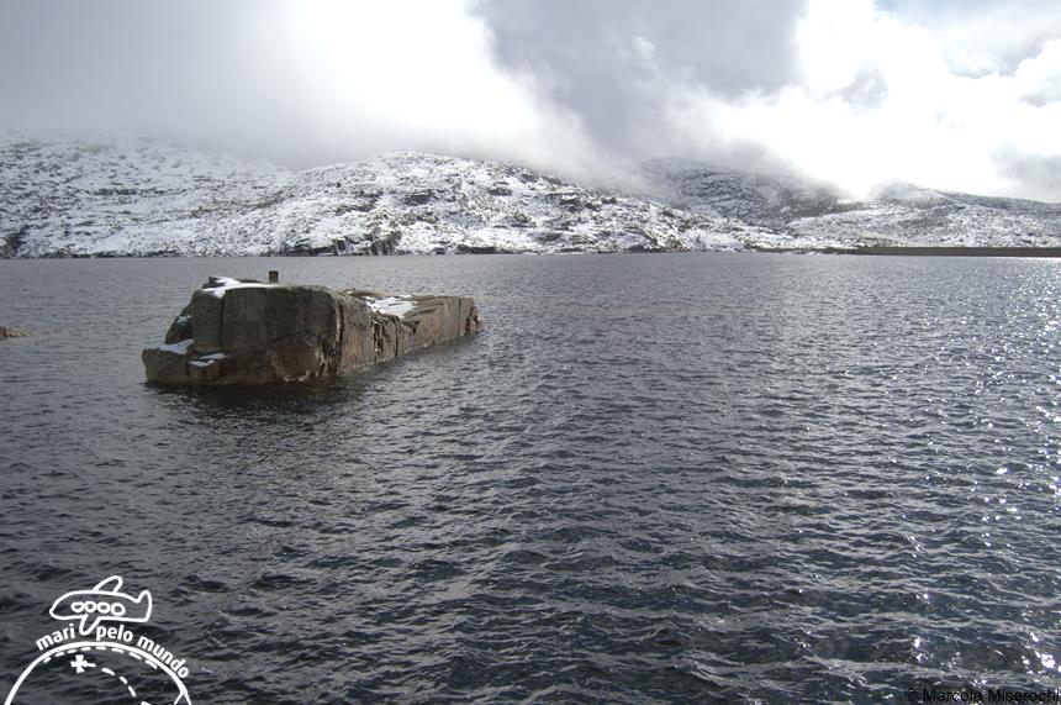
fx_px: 971
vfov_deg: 39.9
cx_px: 530
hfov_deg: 57.3
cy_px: 352
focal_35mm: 33
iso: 200
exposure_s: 1/3200
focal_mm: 22
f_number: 4.5
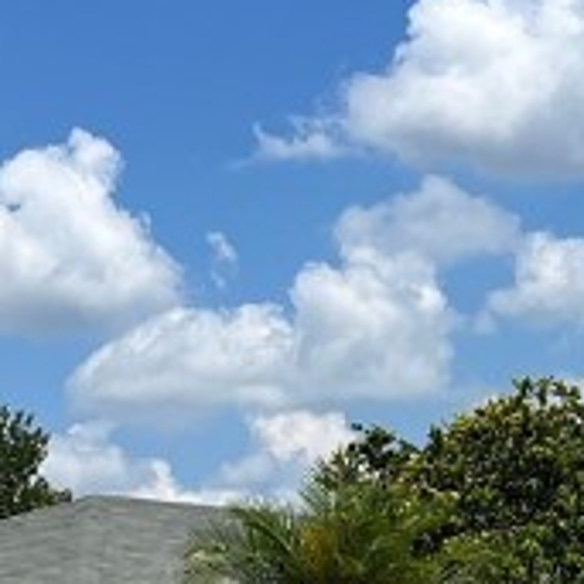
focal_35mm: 138
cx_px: 567
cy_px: 693
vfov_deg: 12.4
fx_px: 2634
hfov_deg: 12.5
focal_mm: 5.1
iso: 50
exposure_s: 1/5848
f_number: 1.6
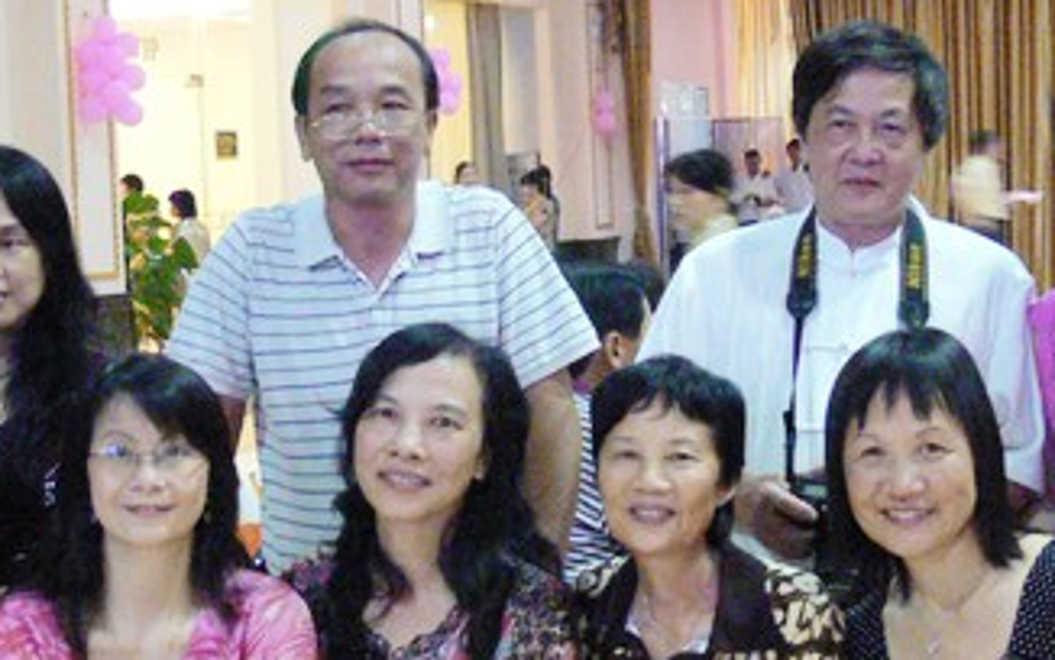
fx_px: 2617
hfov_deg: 22.8
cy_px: 265
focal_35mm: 91
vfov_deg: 14.4
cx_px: 450
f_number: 2.8
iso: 400
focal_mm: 7.4
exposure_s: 1/20
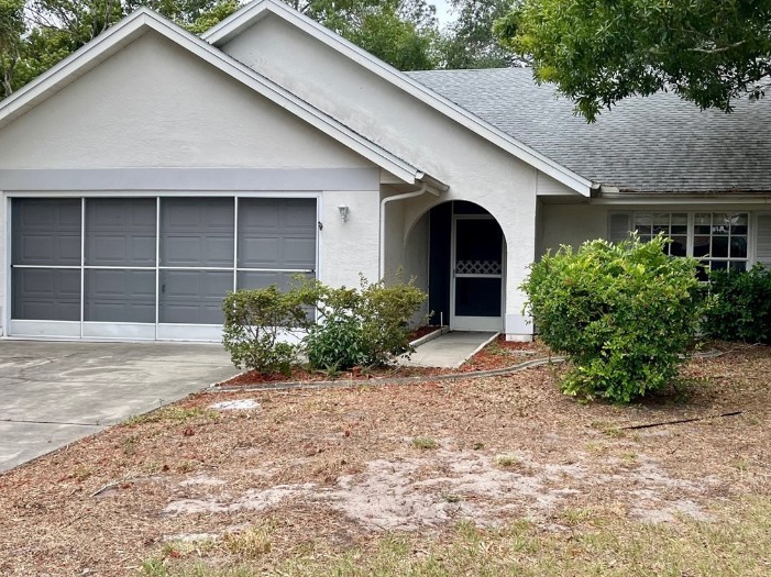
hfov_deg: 48.9
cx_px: 436
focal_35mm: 38
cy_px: 293
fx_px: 846
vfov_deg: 37.7
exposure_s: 1/1252
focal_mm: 5.1
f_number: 1.6
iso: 50
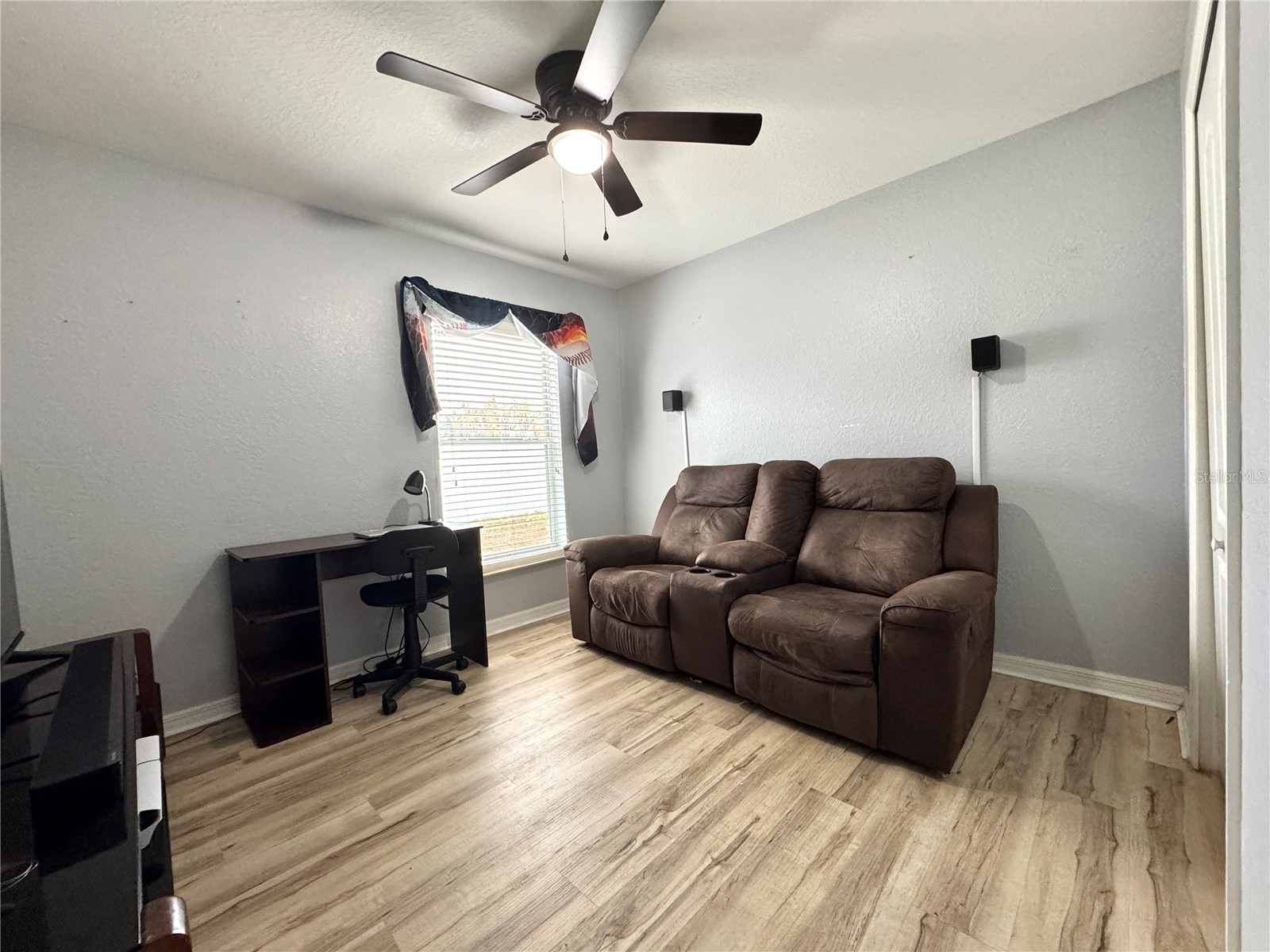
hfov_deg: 102.1
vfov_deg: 85.7
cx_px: 635
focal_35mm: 14
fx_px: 514
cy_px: 476
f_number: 2.2
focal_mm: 2.22
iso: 320
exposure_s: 1/60
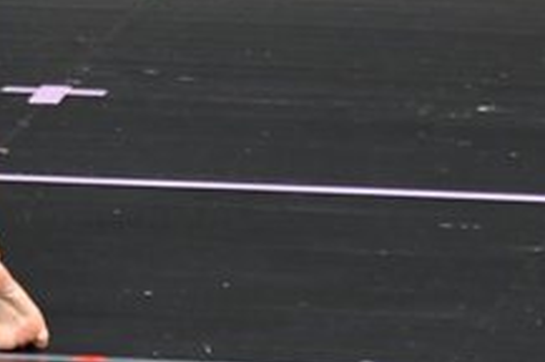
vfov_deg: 1.0
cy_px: -148
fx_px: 20286
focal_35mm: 1342
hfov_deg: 1.5
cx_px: -139
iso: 5000
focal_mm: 250
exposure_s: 1/400
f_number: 5.6
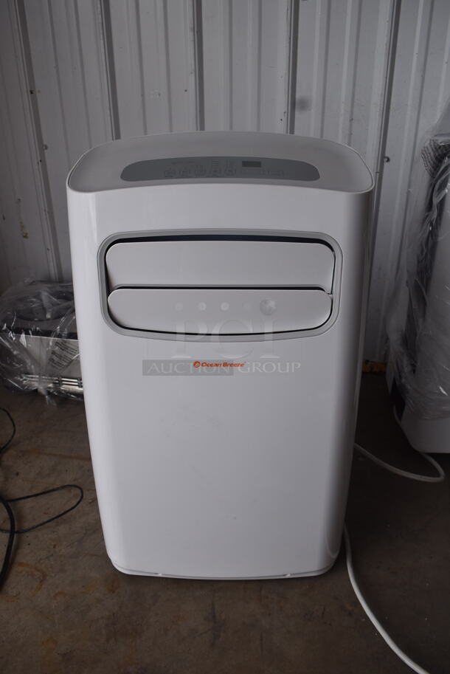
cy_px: 337
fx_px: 562
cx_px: 225
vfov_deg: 61.9
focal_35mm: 30
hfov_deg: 43.7
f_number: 7.1
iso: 200
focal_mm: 20
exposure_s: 1/320
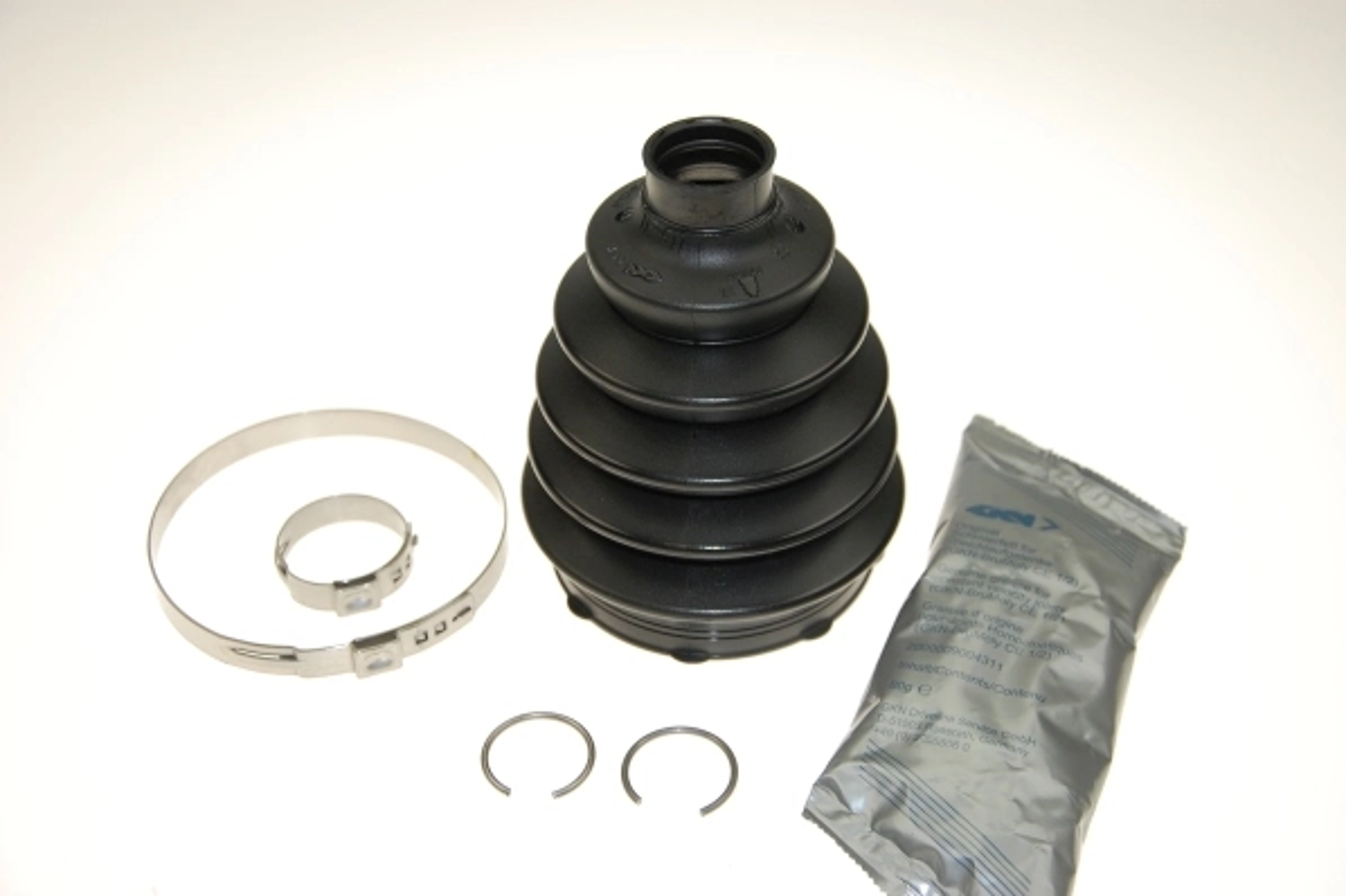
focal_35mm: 60
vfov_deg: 22.6
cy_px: 448
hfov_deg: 33.4
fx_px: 2242
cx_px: 673
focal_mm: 40
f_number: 5.6
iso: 360
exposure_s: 1/500
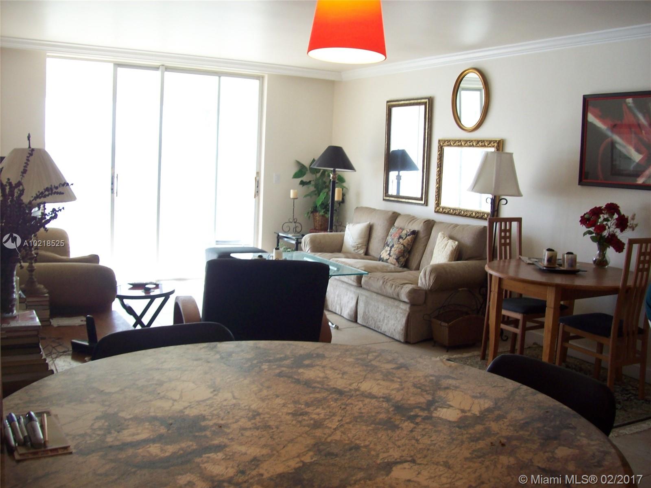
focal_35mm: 36
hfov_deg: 51.4
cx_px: 326
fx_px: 677
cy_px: 244
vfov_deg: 39.6
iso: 80
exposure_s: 1/73.7
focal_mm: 6
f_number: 2.7
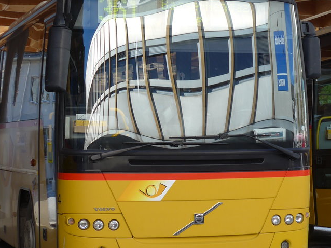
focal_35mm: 111
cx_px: 172
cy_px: 116
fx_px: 1061
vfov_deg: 13.3
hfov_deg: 17.7
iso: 80
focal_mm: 12
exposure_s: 1/250
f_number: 3.5
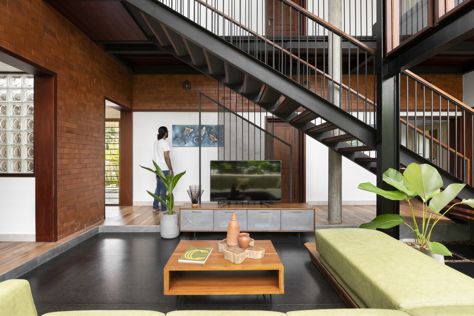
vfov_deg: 67.4
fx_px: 237
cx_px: 237
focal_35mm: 18
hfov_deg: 90.0
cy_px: 158
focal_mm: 18
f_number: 11
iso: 320
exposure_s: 1/4
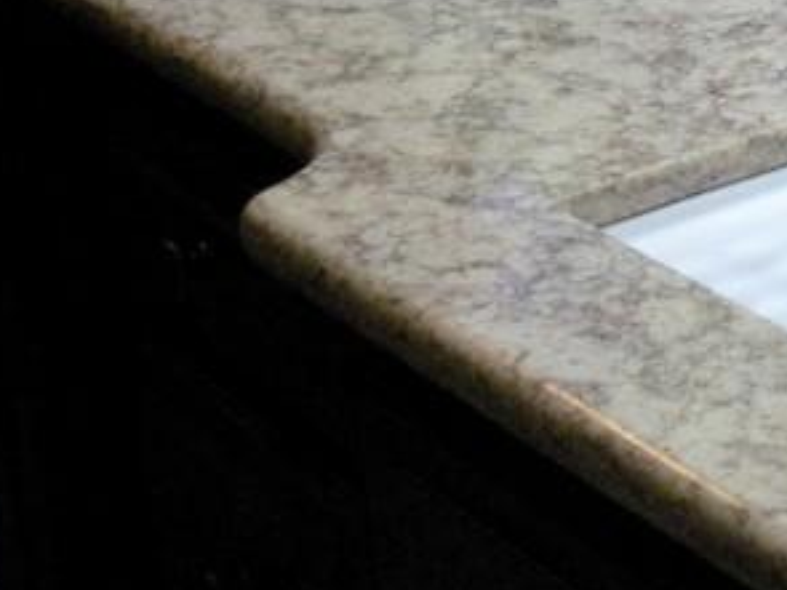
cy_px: -104
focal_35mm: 125
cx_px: 1112
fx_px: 2841
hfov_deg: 14.8
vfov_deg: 11.6
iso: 338
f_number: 3.5
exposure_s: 1/63.8
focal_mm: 6.3
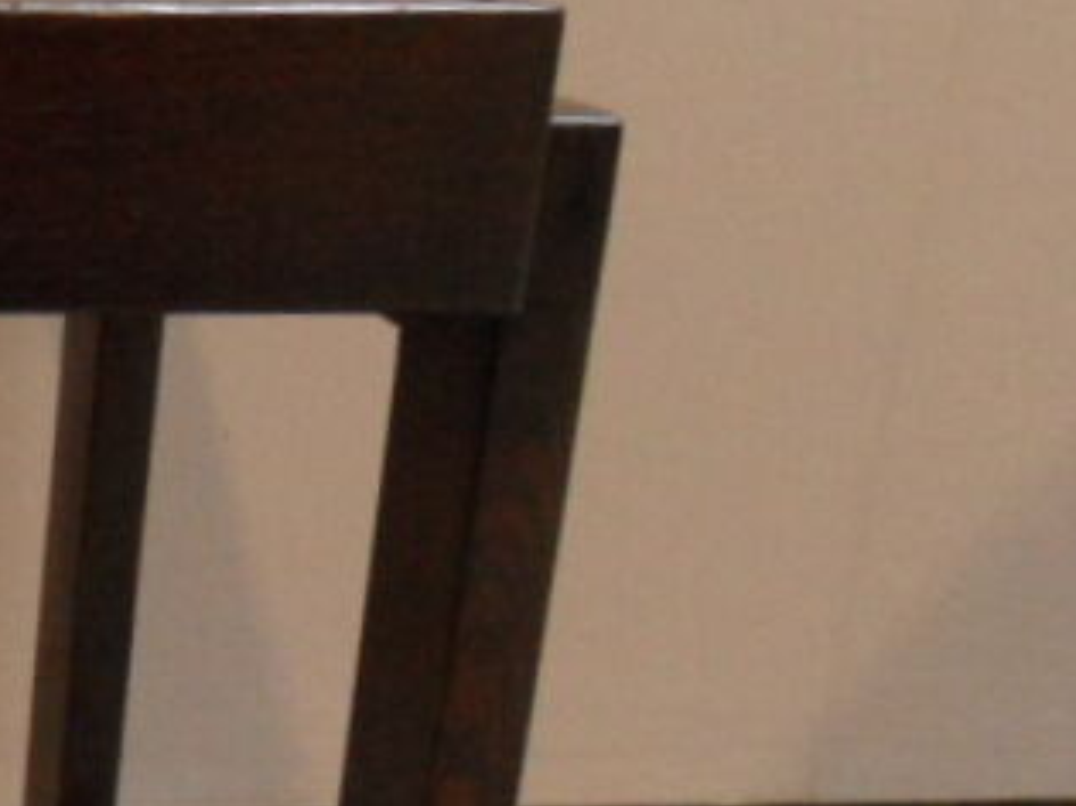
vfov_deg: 18.4
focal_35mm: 78
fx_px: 2424
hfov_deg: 21.3
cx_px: -509
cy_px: 813
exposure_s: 1/15
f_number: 3.2
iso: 400
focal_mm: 3.9
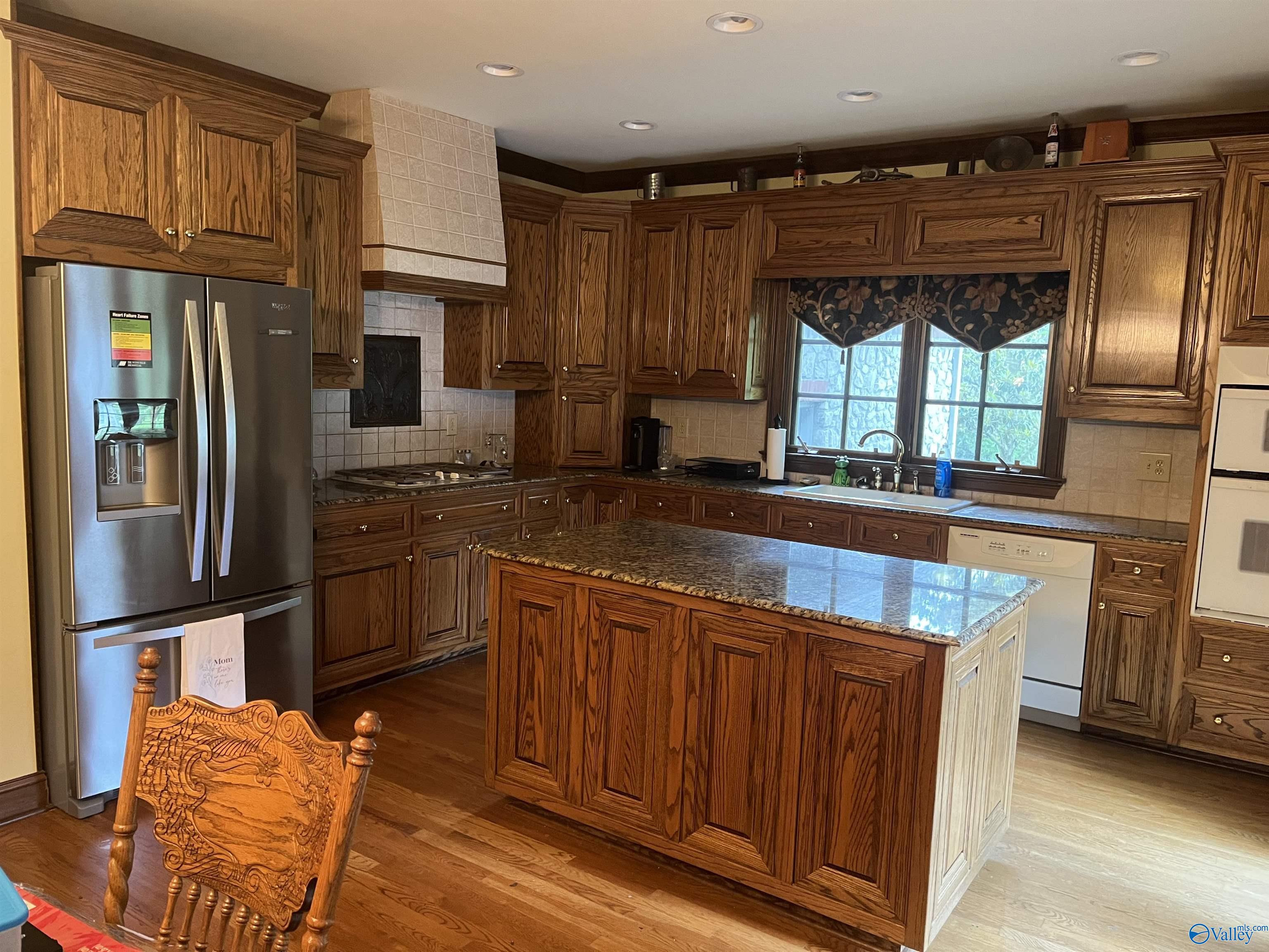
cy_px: 476
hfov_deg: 67.3
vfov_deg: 53.1
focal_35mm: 26
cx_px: 634
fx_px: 953
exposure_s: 1/40
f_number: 1.6
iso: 400
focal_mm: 5.1
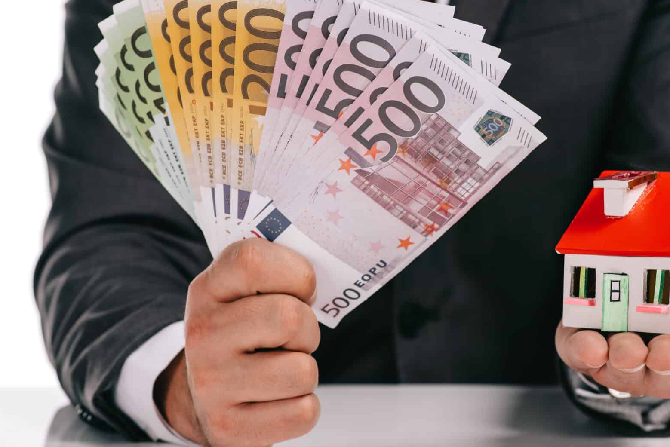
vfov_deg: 9.9
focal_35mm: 138
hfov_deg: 14.8
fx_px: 2569
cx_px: 426
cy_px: 204
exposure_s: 1/200
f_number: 5.6
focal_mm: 105
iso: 100
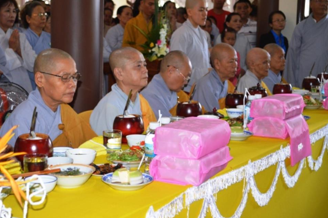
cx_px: 157
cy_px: 105
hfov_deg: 32.9
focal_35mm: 61
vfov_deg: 22.2
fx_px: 555
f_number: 5
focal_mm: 38
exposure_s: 1/60
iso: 1250
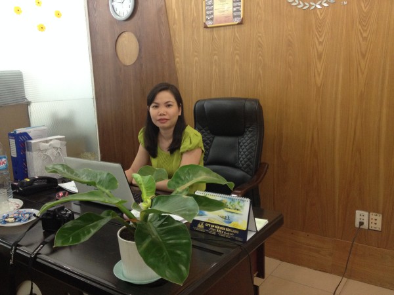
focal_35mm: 35
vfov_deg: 40.7
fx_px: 398
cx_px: 197
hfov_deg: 52.6
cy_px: 148
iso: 200
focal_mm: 4.28
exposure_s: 1/20
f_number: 2.4
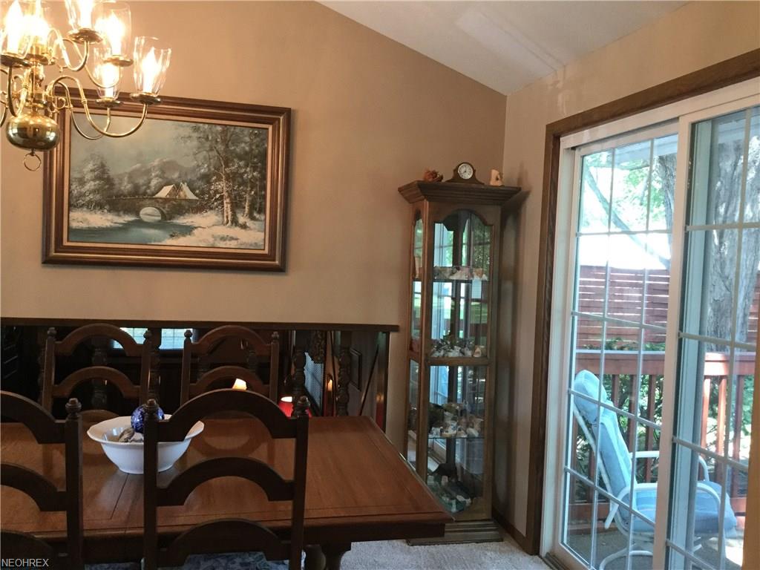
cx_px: 380
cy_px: 285
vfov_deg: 45.4
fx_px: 681
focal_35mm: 31
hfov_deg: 58.4
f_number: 2.4
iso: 125
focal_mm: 3.3
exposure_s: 1/30
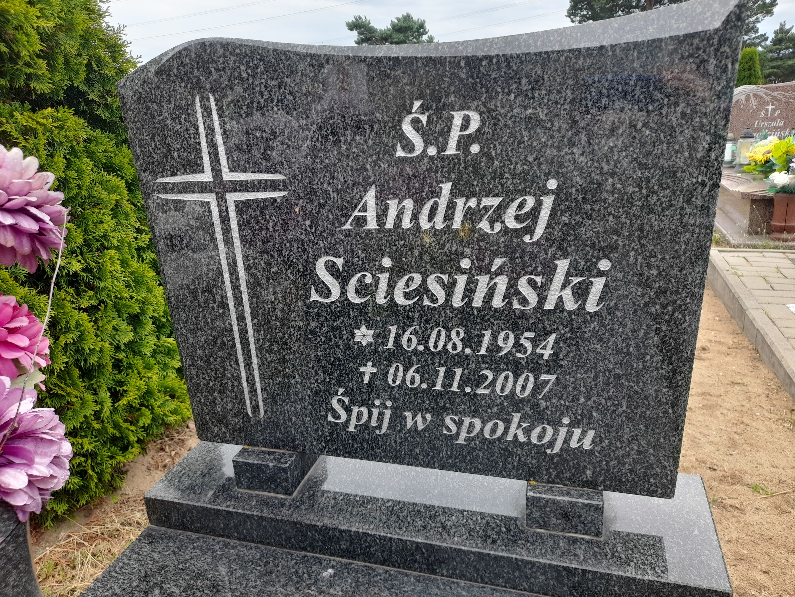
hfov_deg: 69.4
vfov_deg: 54.9
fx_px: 574
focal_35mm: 25
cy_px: 298
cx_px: 398
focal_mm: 4.6
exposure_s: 1/142
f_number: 2
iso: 20
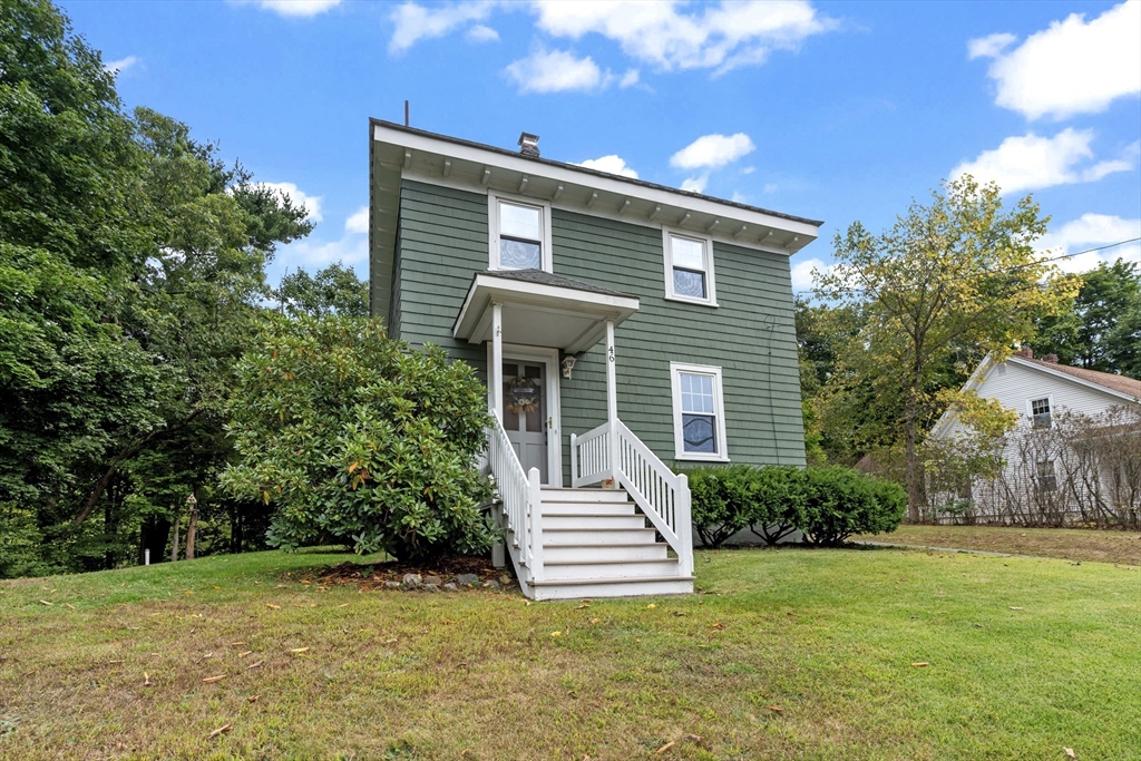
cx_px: 570
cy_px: 380
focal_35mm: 16
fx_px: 507
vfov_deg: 73.8
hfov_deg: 96.7
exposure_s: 1/40
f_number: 7.1
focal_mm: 16
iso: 100
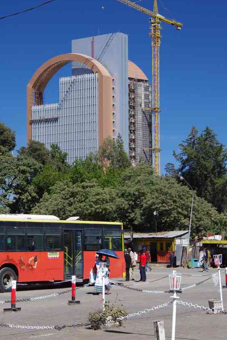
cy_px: 165
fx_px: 860
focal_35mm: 91
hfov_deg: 15.0
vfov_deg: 22.4
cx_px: 103
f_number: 11
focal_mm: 50
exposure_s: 1/100
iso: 200
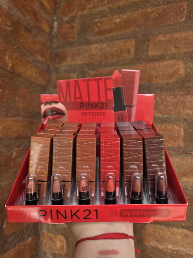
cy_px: 129
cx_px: 96
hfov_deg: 58.9
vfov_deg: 73.9
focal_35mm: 23
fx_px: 171
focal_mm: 6.3
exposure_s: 1/180
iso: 25
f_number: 1.7
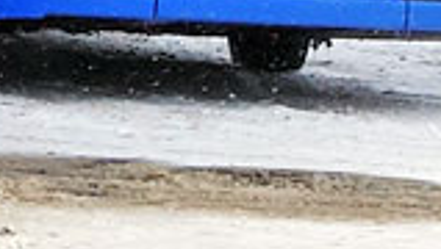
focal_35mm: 355
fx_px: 4158
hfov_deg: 5.9
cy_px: -766
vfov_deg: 3.3
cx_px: -463
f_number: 7.1
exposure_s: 1/500
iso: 125
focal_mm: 16.78
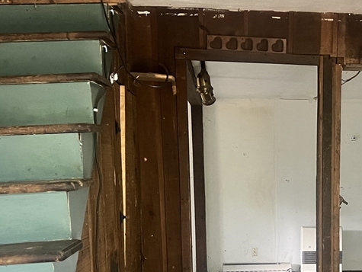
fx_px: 586
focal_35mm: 56
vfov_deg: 25.4
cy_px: 242
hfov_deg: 33.4
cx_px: 287
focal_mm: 5.7
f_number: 1.5
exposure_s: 1/33
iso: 640
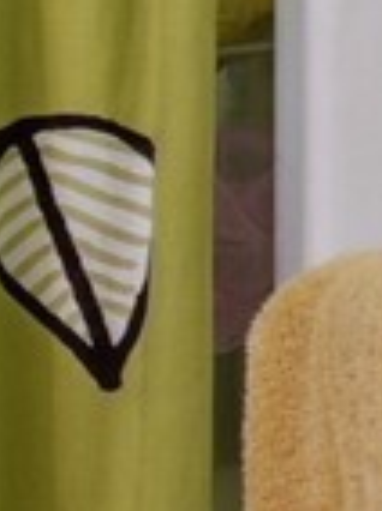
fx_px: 2893
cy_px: 290
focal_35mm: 196
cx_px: -2330
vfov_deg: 10.1
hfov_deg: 4.3
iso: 400
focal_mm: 17
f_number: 8
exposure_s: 1/15
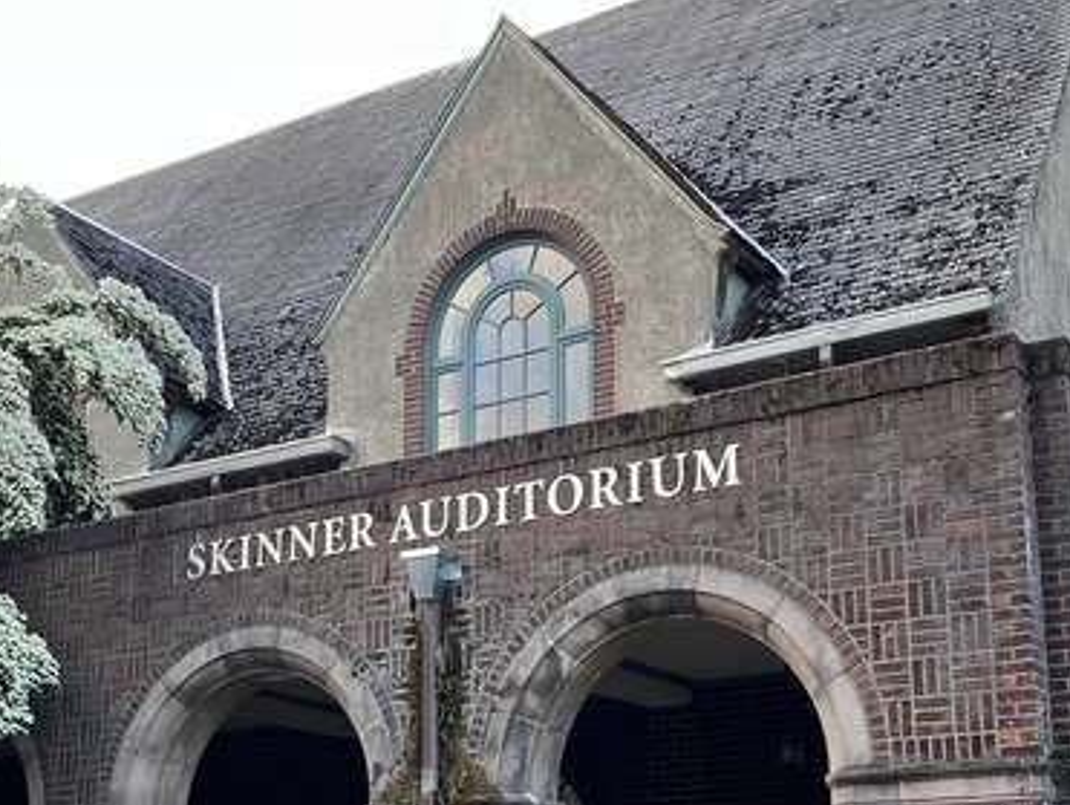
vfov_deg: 25.8
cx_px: 438
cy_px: 609
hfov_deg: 34.2
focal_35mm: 56
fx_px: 1733
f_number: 1.6
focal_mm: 5.1
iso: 40
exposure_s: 1/122
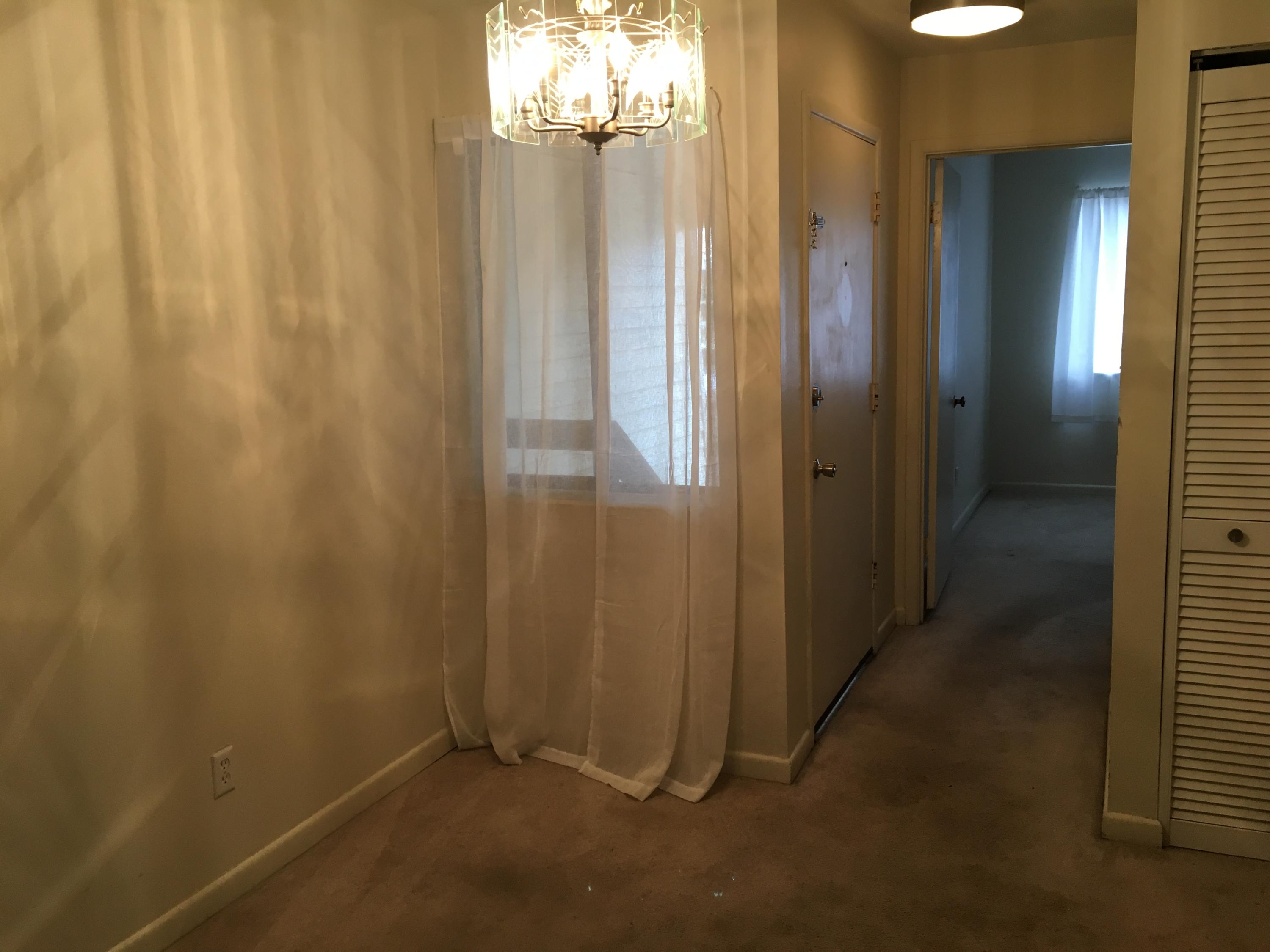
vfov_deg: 48.2
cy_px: 476
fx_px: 1064
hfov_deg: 61.7
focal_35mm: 29
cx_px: 635
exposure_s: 1/30
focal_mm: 4.15
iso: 64
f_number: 2.2
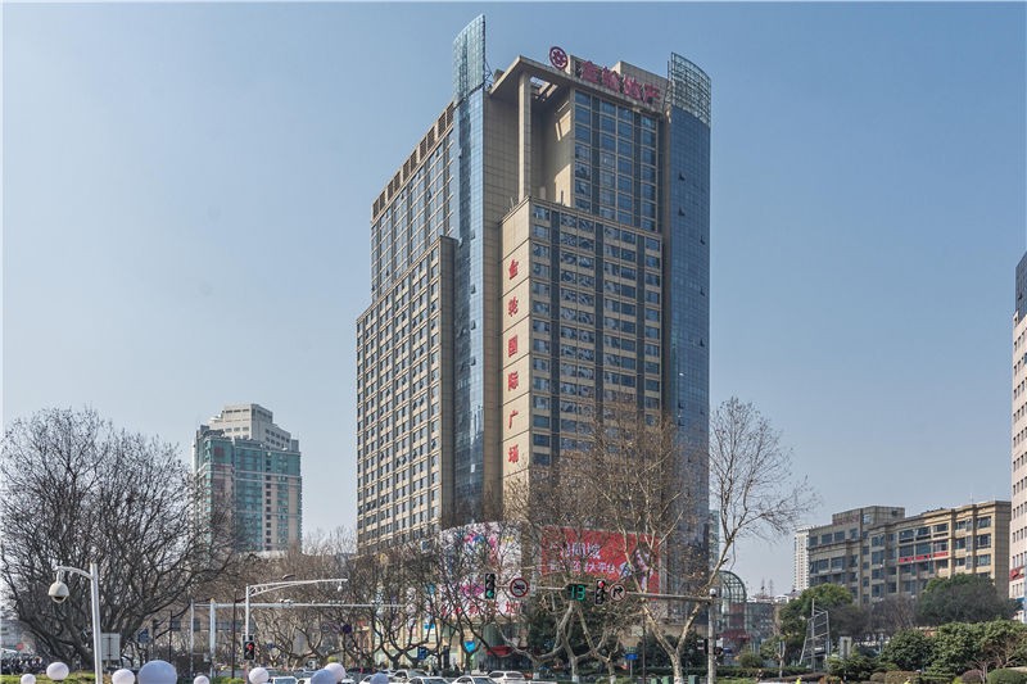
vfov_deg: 57.2
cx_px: 514
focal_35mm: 22
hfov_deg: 78.6
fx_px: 627
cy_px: 342
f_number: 8
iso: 125
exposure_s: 1/320
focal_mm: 22
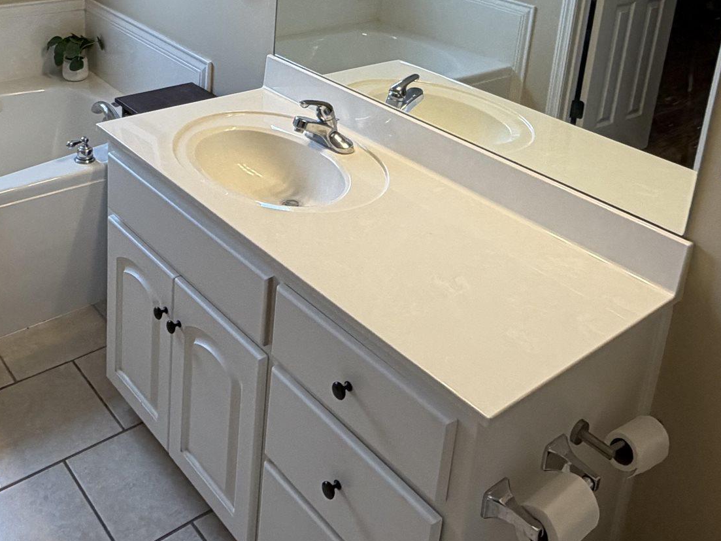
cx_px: 275
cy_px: 30
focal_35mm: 39
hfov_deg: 47.5
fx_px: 812
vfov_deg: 34.3
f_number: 2.2
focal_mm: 2.22
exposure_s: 1/120
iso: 200
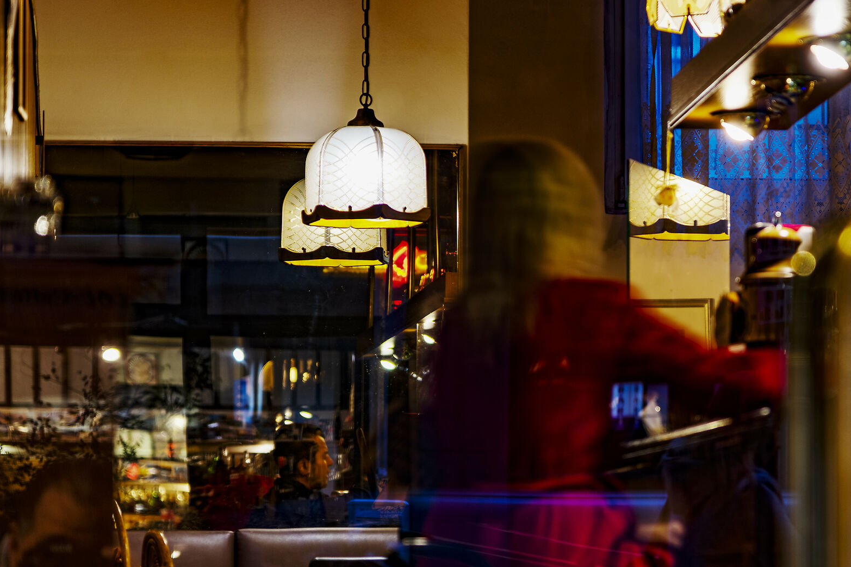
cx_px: 615
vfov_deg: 7.5
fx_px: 4349
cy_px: 334
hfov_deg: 11.2
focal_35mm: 184
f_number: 4
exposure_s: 1/3
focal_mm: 120
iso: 64
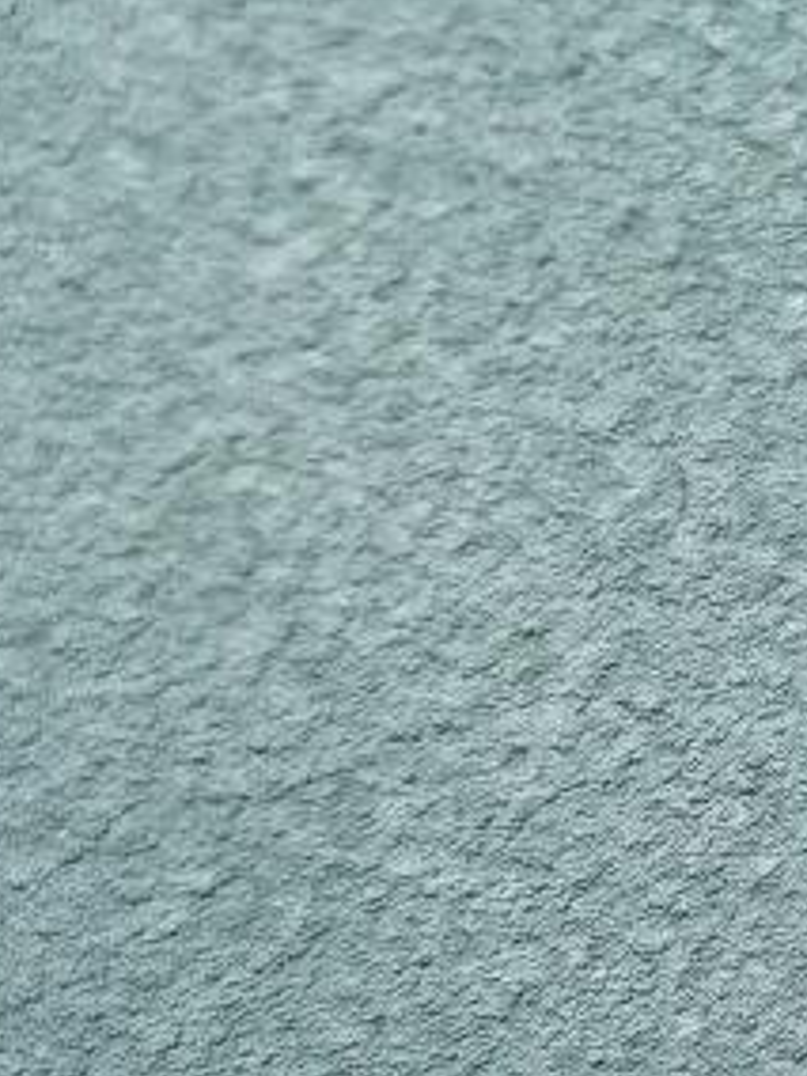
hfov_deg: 8.1
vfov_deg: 11.6
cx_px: 1773
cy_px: 455
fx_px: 5315
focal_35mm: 171
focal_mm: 5.75
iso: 80
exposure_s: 1/100
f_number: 2
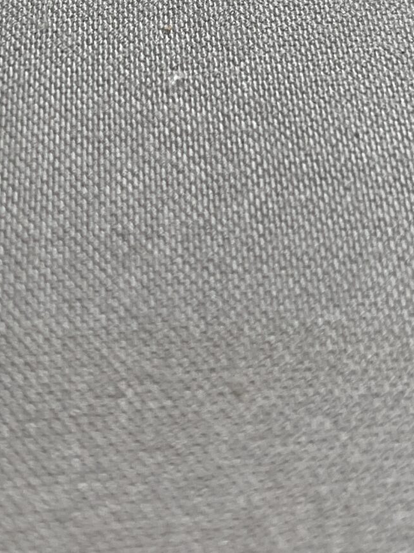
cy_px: -18
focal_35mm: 77
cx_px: 110
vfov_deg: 24.1
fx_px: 1228
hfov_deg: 19.0
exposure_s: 1/100
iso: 32
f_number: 1.6
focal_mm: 5.1
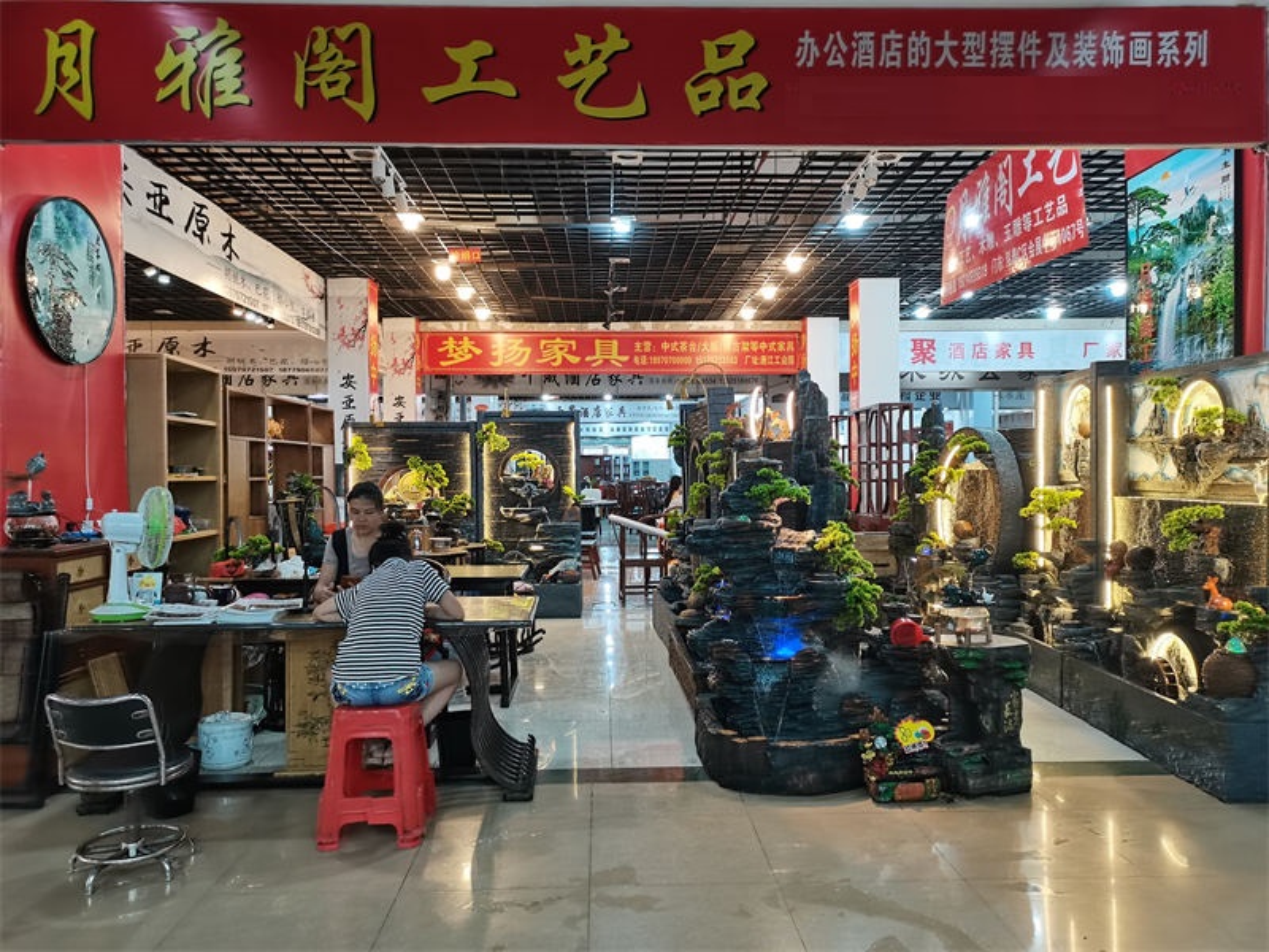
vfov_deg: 53.1
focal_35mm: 26
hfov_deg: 67.3
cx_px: 634
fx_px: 953
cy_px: 476
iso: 320
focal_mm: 5.58
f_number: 1.8
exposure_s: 1/100
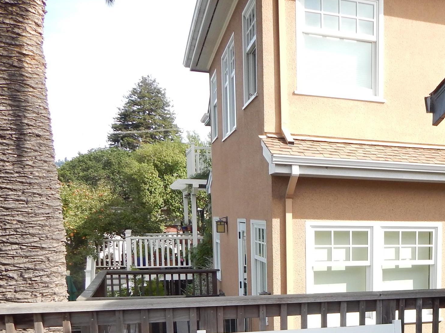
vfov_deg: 29.0
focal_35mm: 48
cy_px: 302
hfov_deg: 36.5
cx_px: 423
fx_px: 617
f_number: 3
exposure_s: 1/400
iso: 125
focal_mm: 4
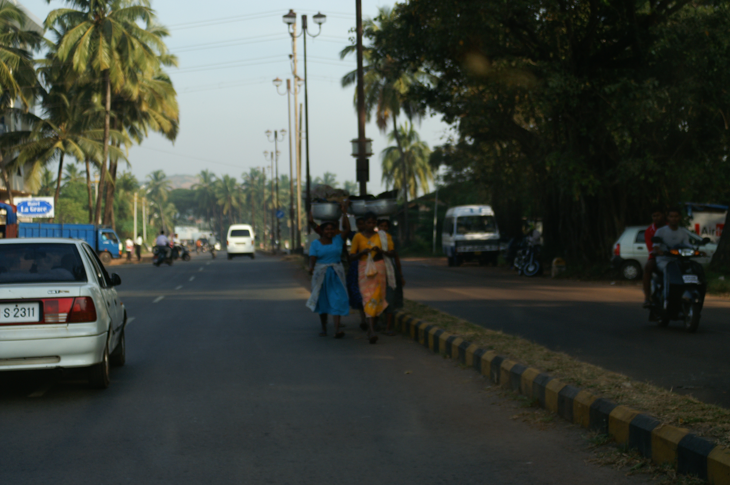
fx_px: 1519
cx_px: 365
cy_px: 242
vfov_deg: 18.1
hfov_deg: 27.0
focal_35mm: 75
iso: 200
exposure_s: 1/1000
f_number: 4.5
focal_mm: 50
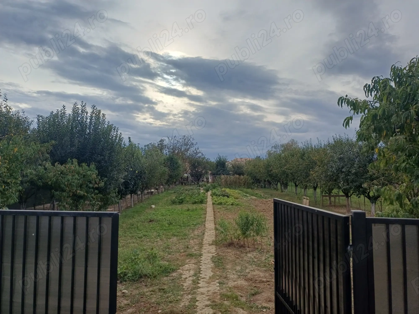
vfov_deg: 54.9
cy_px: 157
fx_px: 303
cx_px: 210
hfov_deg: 69.4
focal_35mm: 25
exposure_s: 1/962
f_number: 1.8
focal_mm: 4.65
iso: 50
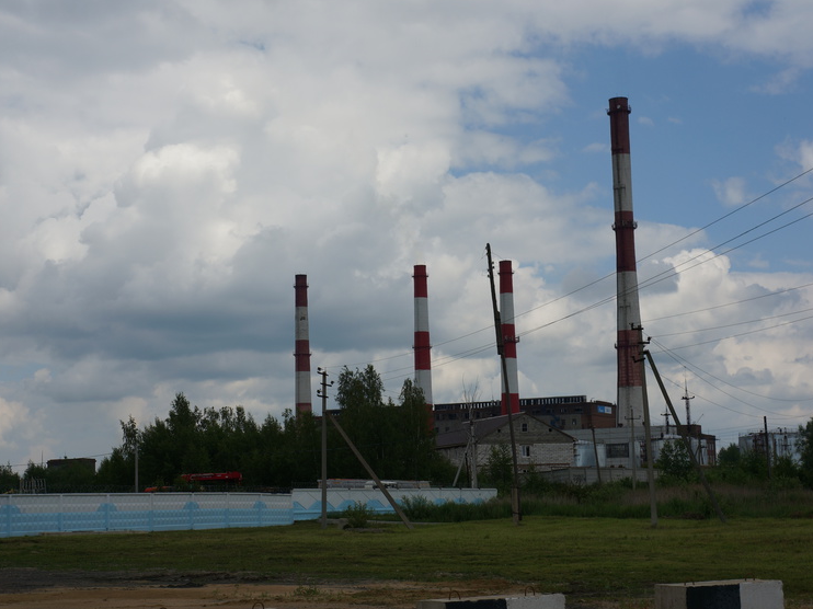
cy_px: 303
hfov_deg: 29.4
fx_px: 1550
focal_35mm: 66
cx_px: 363
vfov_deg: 22.2
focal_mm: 40
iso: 100
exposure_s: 1/500
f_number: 9
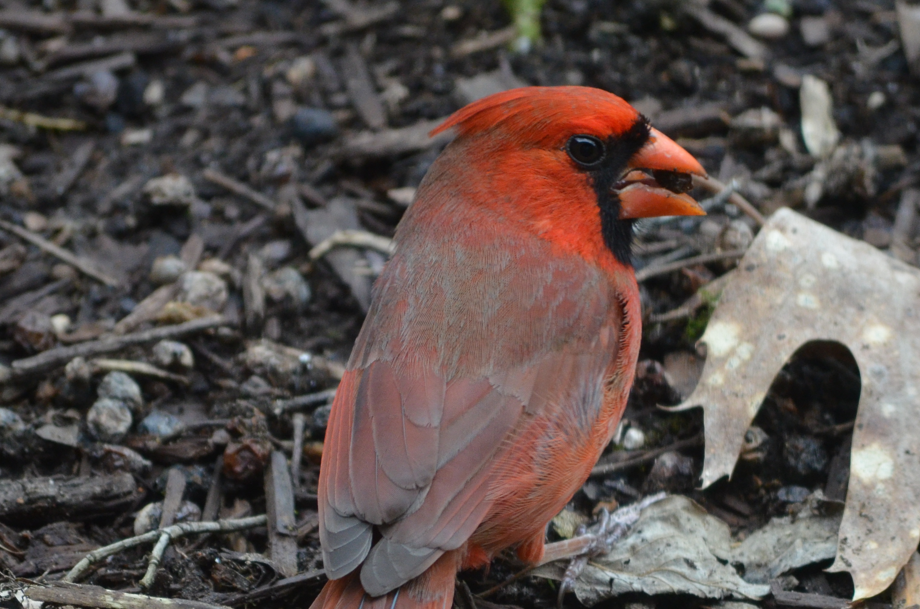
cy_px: 440
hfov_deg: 4.0
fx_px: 13160
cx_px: 591
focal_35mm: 516
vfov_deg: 2.7
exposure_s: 1/500
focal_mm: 200
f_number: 5.6
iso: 1400
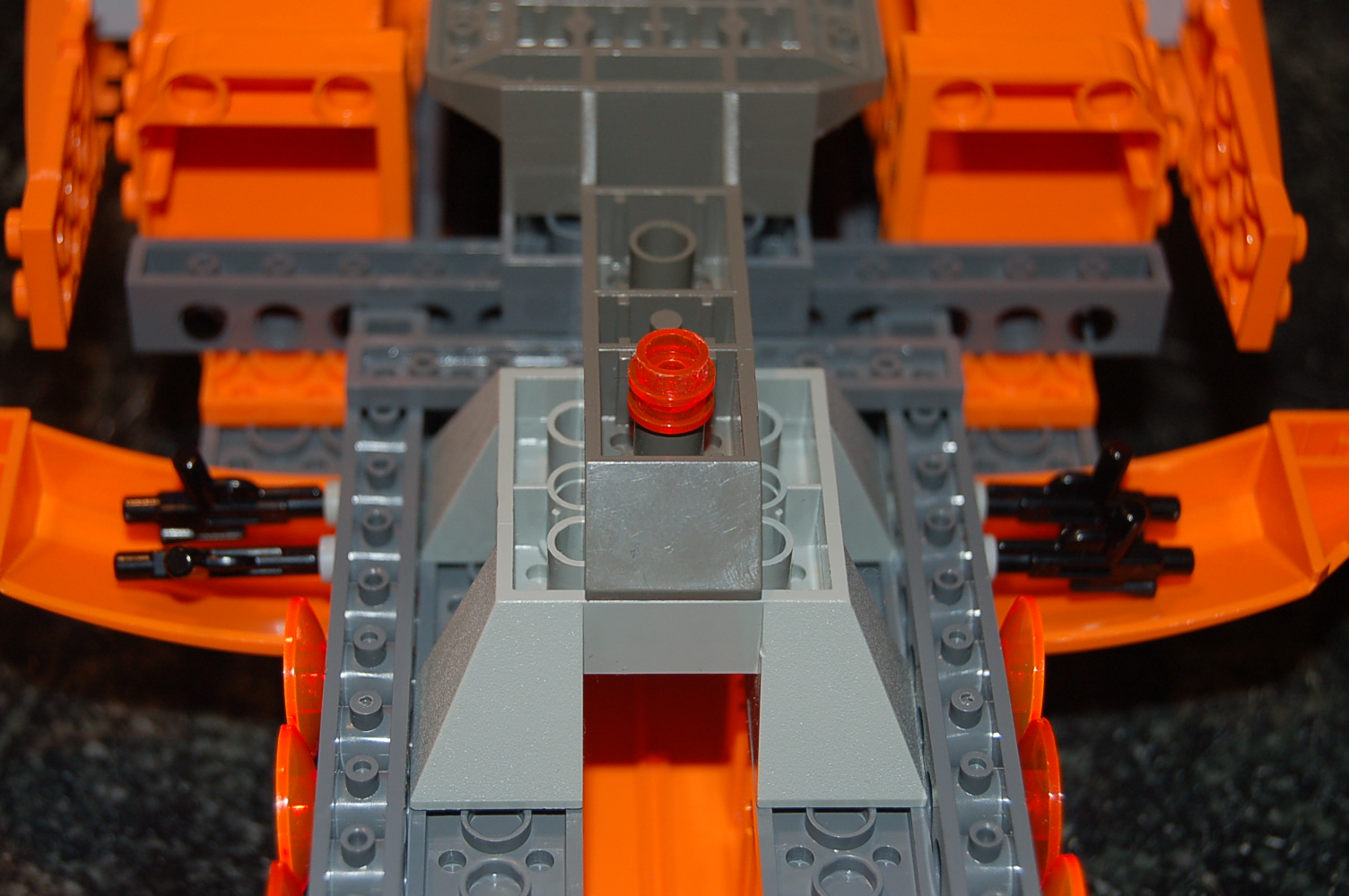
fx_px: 2920
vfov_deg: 17.5
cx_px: 674
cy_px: 448
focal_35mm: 78
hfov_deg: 26.0
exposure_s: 1/60
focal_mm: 52
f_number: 5.6
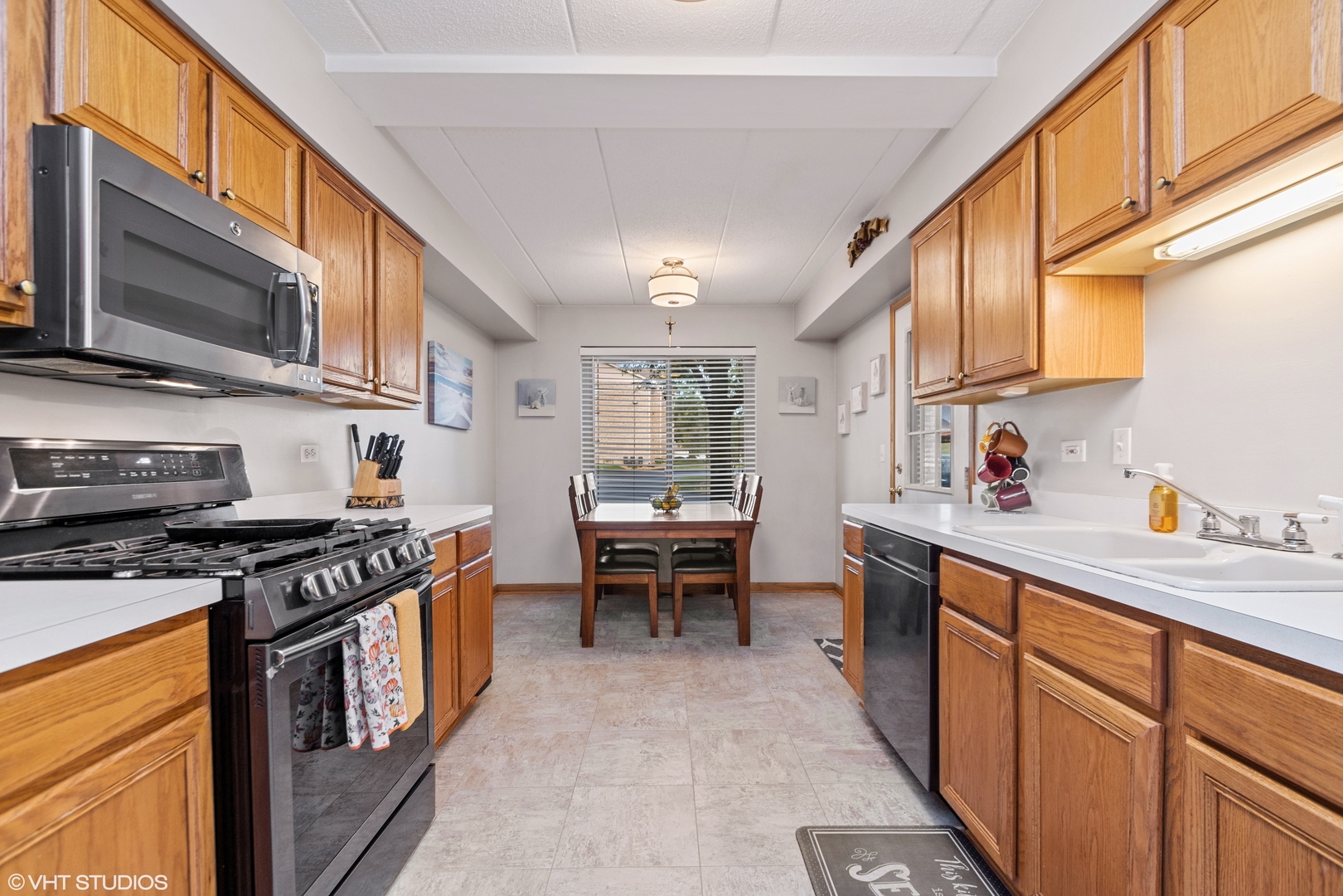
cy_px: 448
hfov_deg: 100.4
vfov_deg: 77.3
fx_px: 560
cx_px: 672
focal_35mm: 15
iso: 200
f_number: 8
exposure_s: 1/4
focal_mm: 10
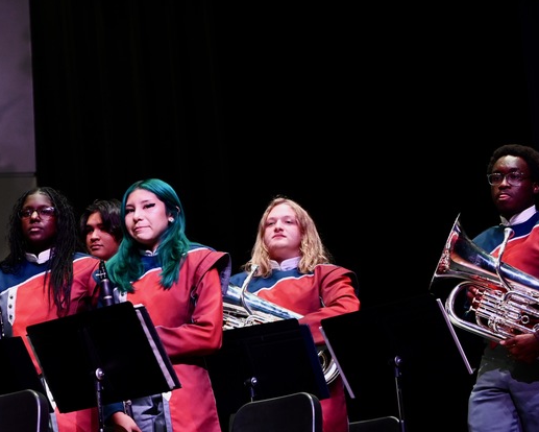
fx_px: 2075
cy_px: 295
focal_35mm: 130
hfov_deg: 14.7
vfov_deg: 11.9
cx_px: 94
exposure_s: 1/400
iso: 1600
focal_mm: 70
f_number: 2.8
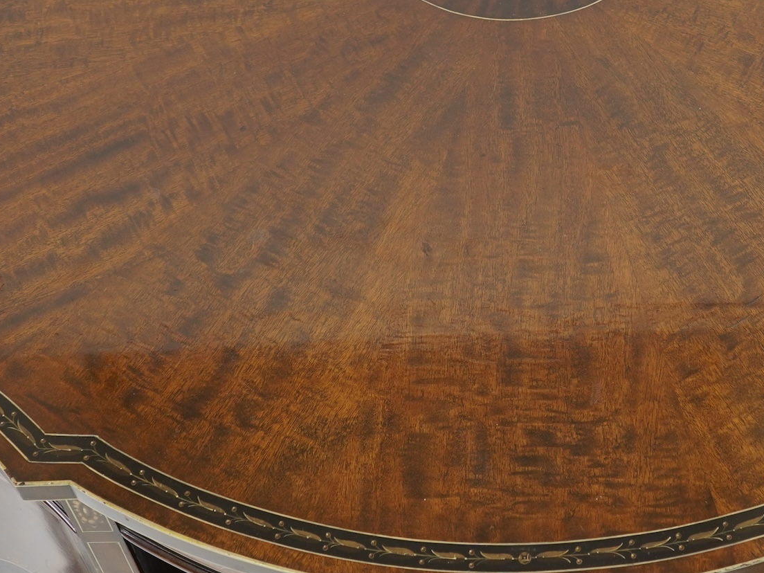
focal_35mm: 81
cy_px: 127
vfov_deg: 18.1
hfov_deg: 23.9
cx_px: 557
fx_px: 1788
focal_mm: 31
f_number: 5
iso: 640
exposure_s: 1/60
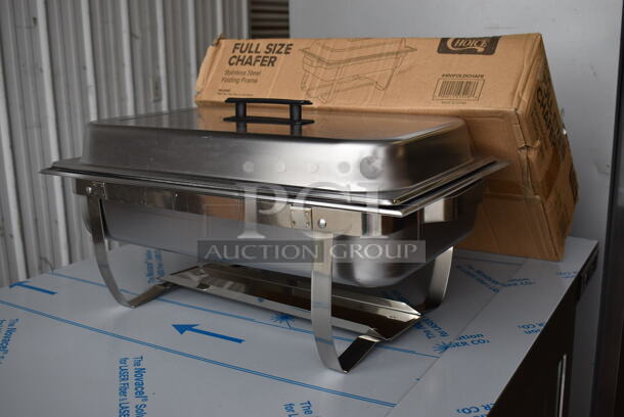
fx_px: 677
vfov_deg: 34.3
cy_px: 208
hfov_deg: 49.5
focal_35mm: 39
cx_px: 312
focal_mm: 26
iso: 200
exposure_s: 1/160
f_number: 5.6
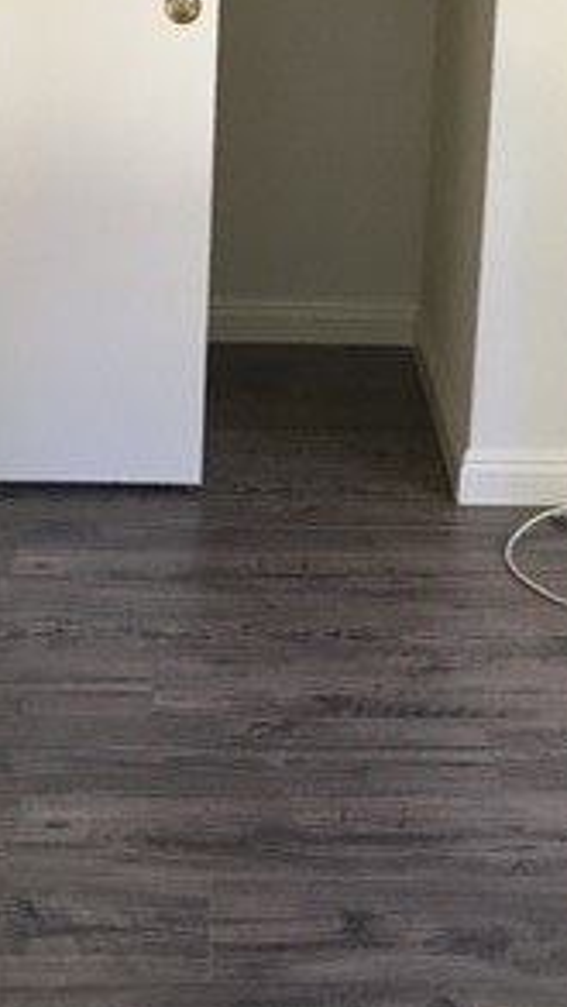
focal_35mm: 69
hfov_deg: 17.4
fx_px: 1843
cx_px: 399
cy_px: 124
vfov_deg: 29.4
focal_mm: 4.15
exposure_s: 1/10
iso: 80
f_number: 2.2
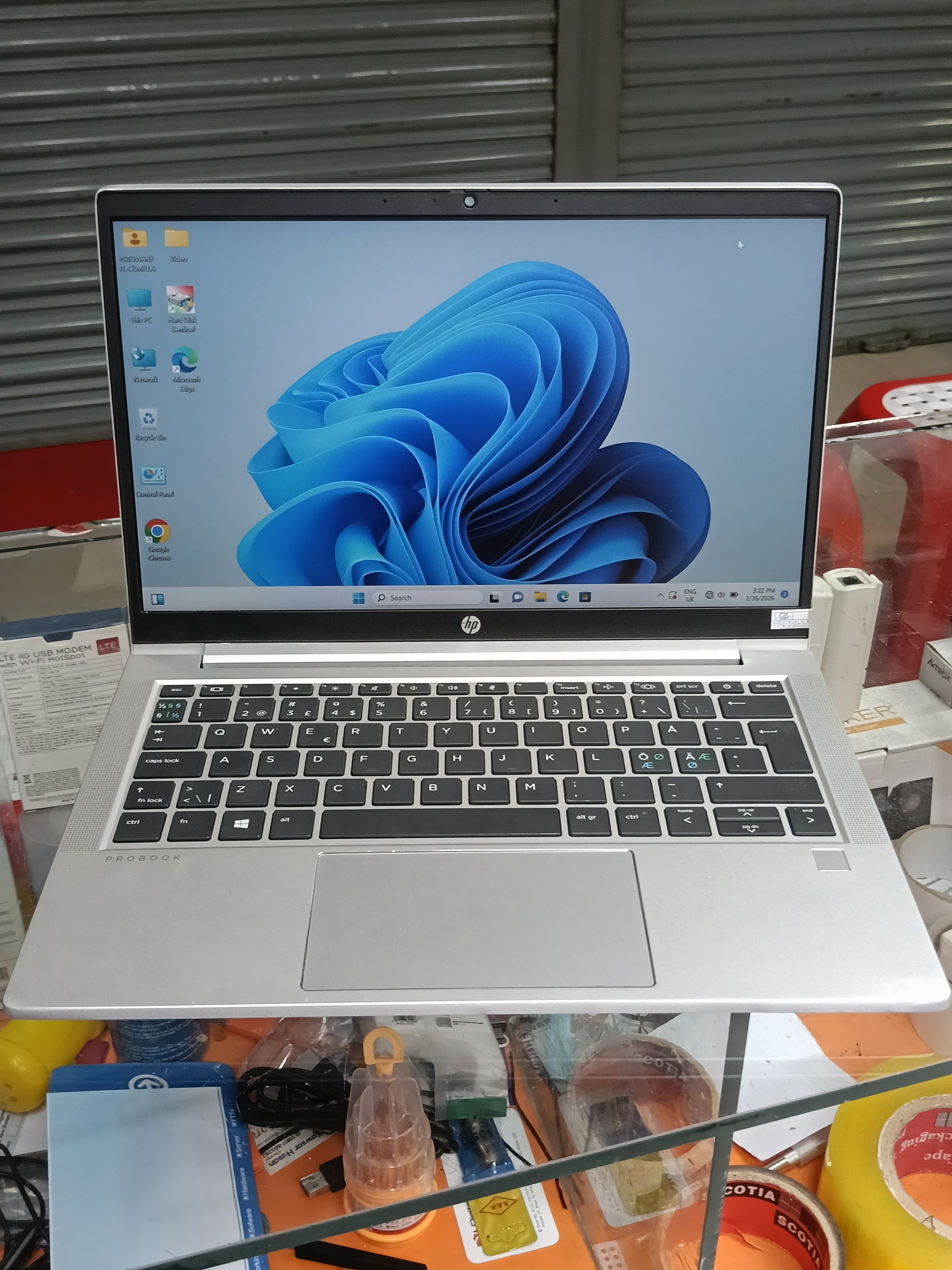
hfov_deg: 40.7
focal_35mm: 35
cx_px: 476
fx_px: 1283
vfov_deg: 52.6
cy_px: 635
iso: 250
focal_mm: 3.98
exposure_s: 1/33.3
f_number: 1.8
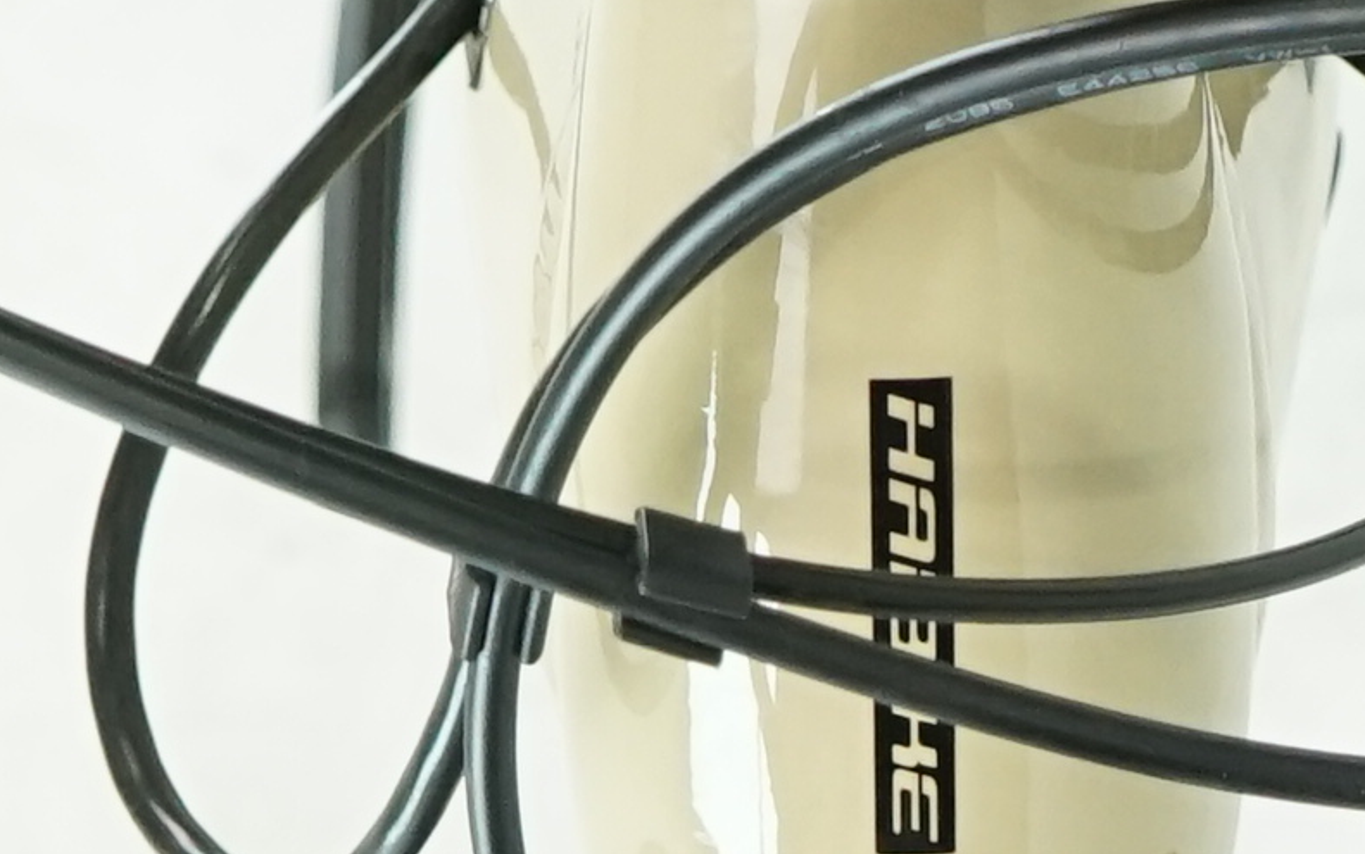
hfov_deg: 8.2
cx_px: 1079
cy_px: 1444
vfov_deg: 5.1
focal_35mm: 255
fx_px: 9490
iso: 1600
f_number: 5
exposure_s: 1/200
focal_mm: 33
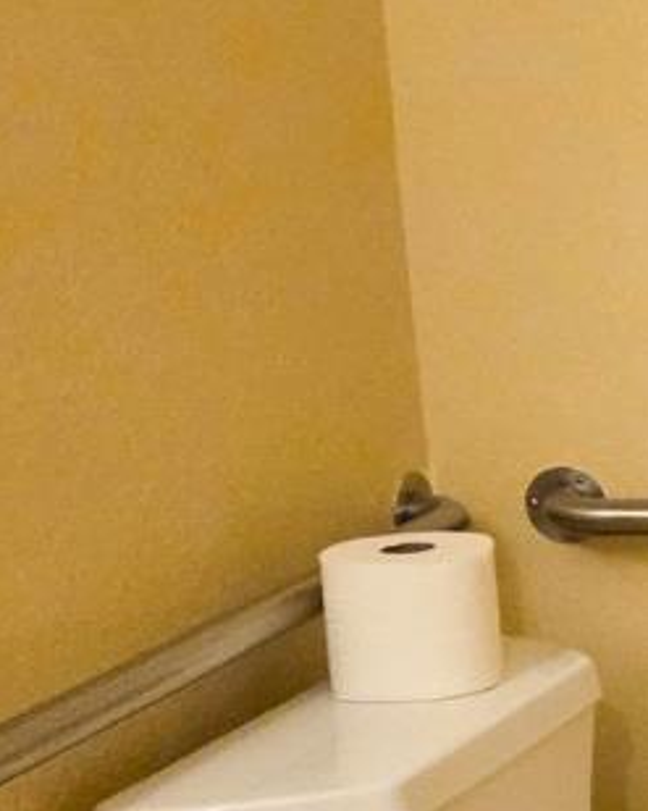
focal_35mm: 109
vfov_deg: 17.6
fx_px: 2614
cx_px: 1582
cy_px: 486
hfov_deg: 11.5
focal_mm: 5.4
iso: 1250
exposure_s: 1/120
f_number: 1.8
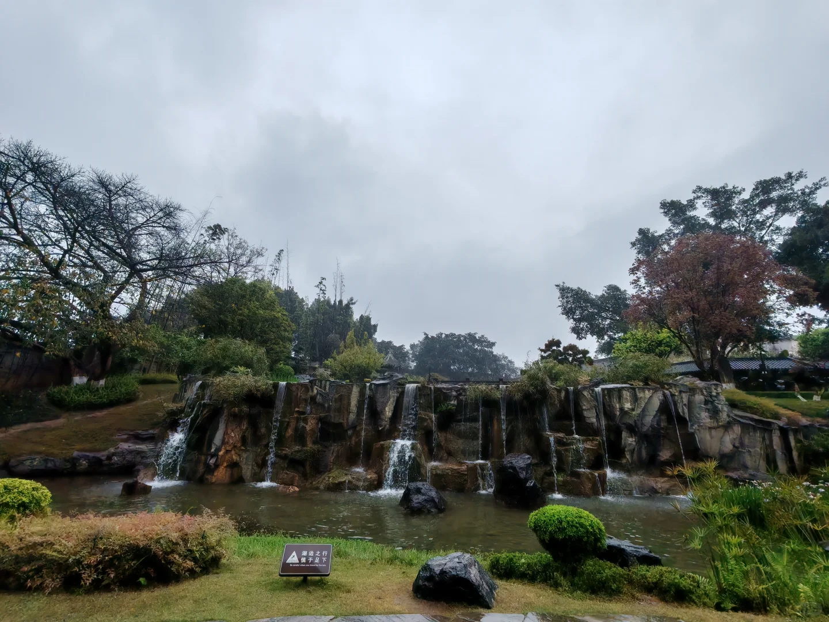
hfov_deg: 94.5
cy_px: 311
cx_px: 414
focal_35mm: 16
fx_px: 383
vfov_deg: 78.1
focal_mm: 1.96
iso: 50
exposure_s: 1/270
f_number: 2.2
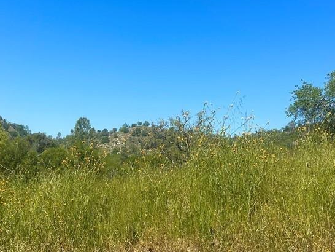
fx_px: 436
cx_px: 142
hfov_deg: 41.9
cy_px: 104
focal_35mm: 45
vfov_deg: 32.1
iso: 80
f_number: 1.78
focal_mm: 6.86
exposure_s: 1/4184
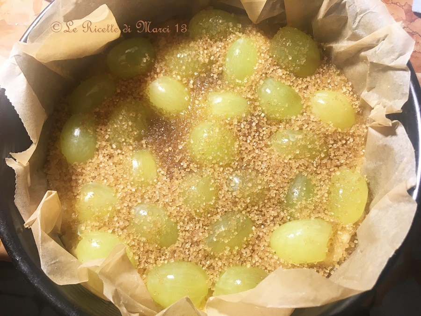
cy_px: 158
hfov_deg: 61.7
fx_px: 353
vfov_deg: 48.2
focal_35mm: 29
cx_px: 210
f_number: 2.2
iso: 40
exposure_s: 1/33
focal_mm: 4.15
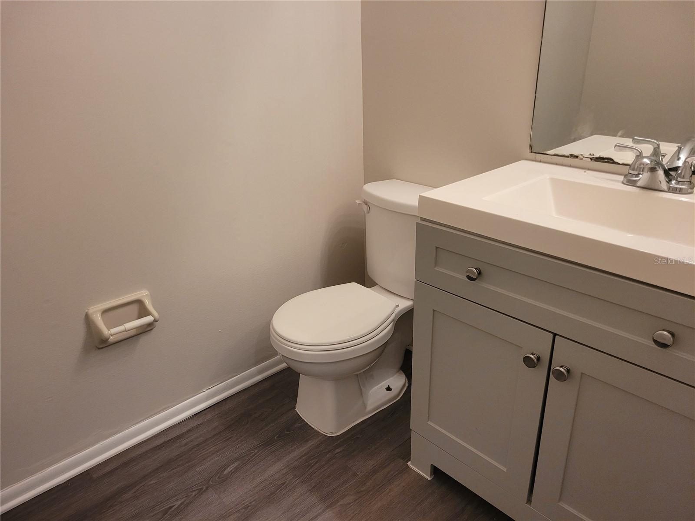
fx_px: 522
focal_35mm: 26
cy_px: 260
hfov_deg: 67.3
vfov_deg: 53.1
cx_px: 348
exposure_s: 1/120
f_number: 1.8
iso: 250
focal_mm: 5.4
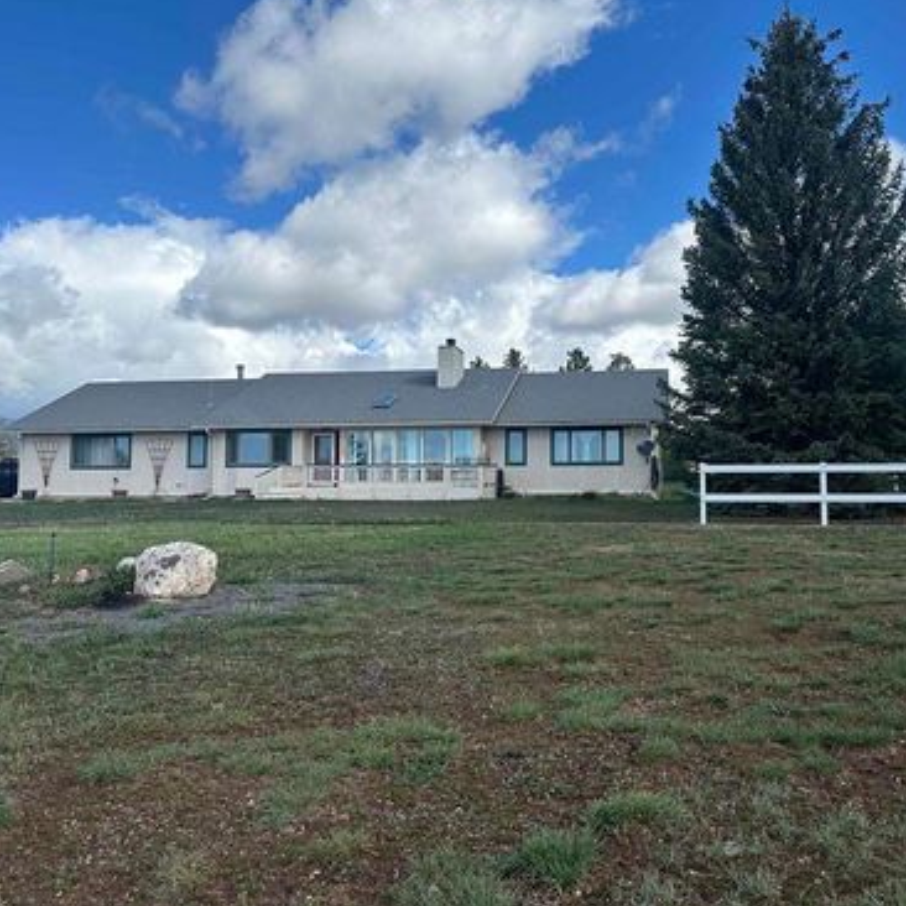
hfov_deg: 55.3
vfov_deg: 55.6
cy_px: 447
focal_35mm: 29
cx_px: 537
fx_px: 859
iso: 80
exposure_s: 1/4184
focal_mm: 6.86
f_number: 1.78
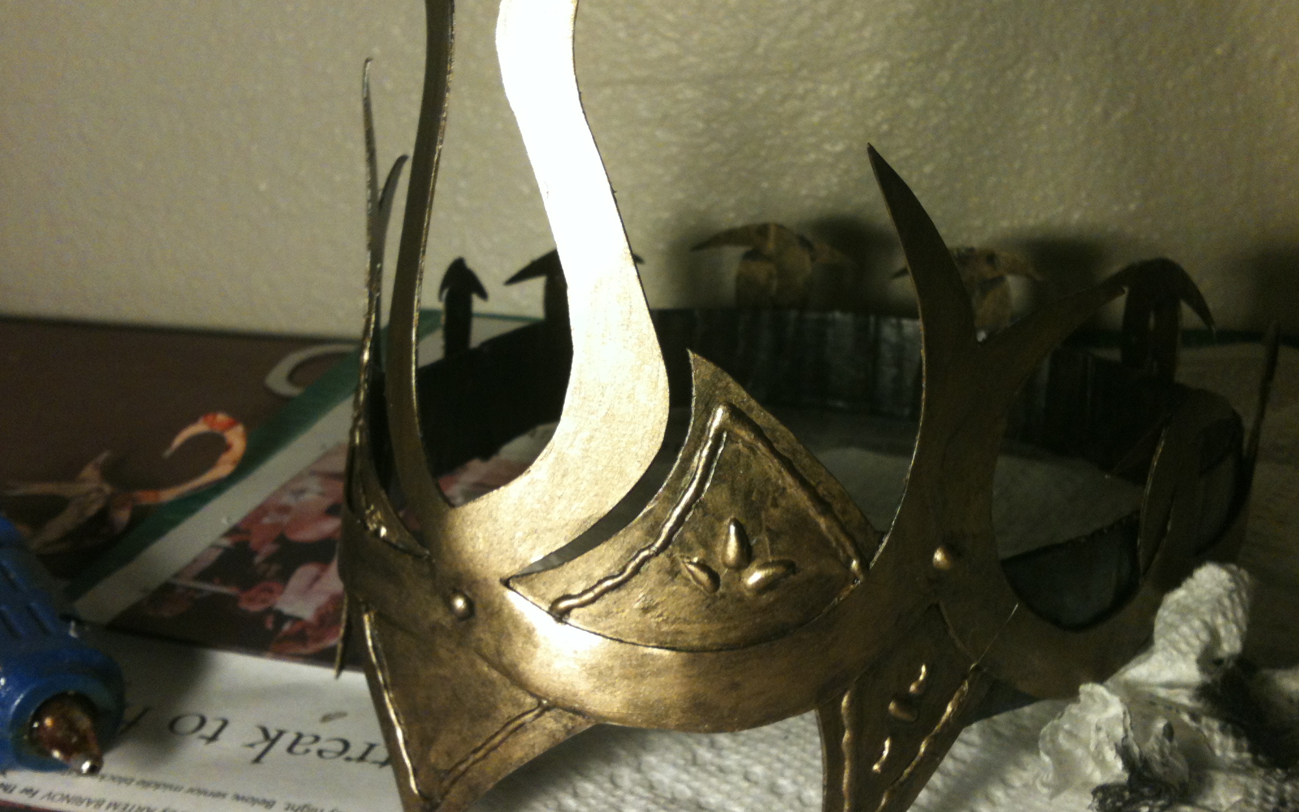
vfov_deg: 33.6
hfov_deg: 51.5
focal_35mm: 38
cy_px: 388
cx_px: 640
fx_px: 1345
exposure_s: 1/40
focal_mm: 3.85
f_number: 2.8
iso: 80
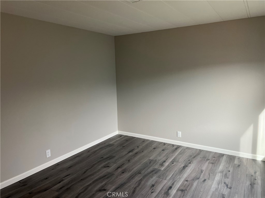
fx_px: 199
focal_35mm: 26
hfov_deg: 67.3
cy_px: 99
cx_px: 132
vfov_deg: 53.1
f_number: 1.5
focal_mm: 5.7
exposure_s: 1/120
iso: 80
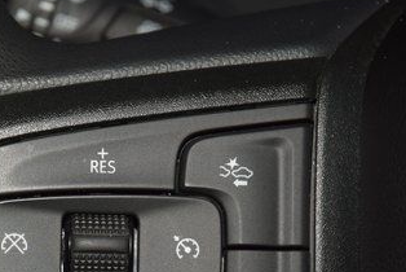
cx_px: 171
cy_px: 244
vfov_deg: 6.4
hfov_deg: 9.6
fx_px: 2416
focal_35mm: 214
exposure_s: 1/125
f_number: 8
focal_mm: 70
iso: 100
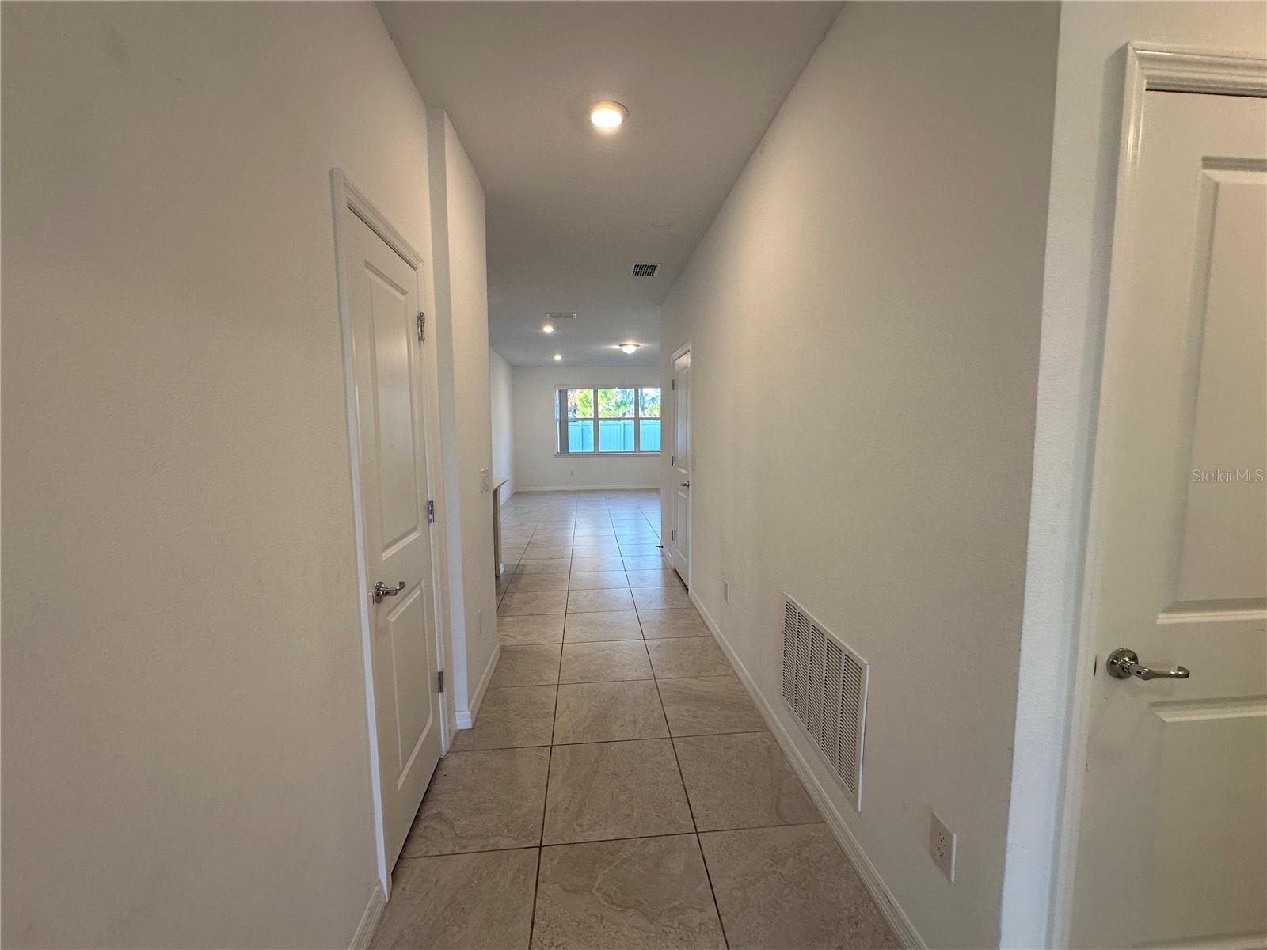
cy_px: 475
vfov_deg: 85.7
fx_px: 512
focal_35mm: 14
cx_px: 634
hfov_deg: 102.1
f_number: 2.2
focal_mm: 2.22
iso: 125
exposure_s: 1/120
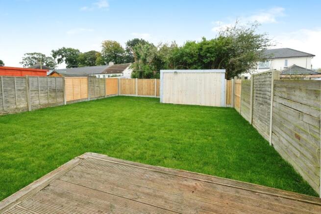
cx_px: 160
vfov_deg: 77.4
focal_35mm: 15
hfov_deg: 100.4
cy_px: 107
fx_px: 134
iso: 400
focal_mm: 10
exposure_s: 1/125
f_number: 8
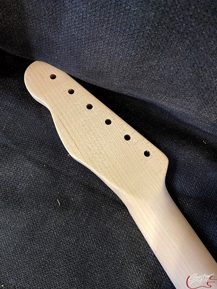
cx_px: 108
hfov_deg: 53.1
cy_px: 144
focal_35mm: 26
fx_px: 217
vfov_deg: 67.3
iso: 400
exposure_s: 1/60
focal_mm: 4.25
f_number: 1.8
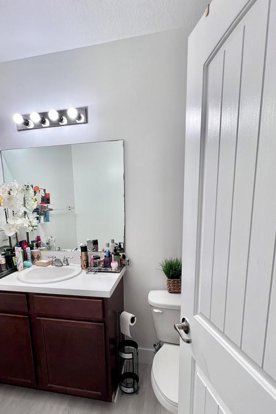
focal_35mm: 18
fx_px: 207
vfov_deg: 89.1
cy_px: 243
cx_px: 116
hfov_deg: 67.0
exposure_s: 1/120
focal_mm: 1.57
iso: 64
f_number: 1.8
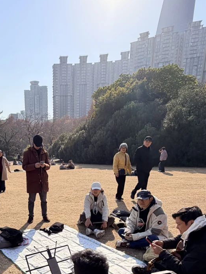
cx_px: 39
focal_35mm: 29
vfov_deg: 57.2
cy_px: 218
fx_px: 230
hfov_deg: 45.6
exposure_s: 1/1285
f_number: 2.2
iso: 32
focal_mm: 2.22
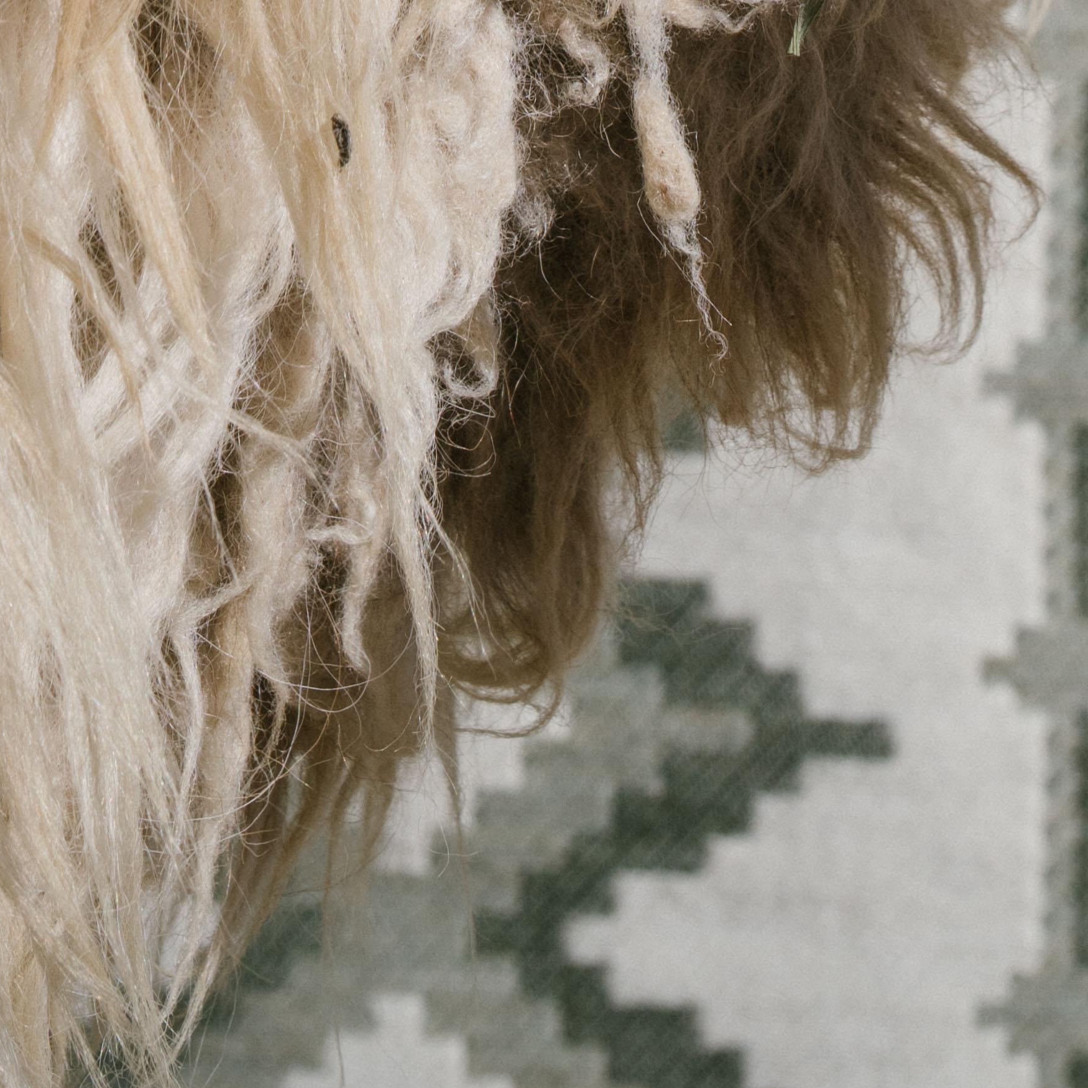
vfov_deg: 8.5
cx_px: 1327
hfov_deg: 9.6
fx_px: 6401
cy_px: -1860
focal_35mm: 180
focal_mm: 39
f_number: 9
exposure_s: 1/320
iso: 64
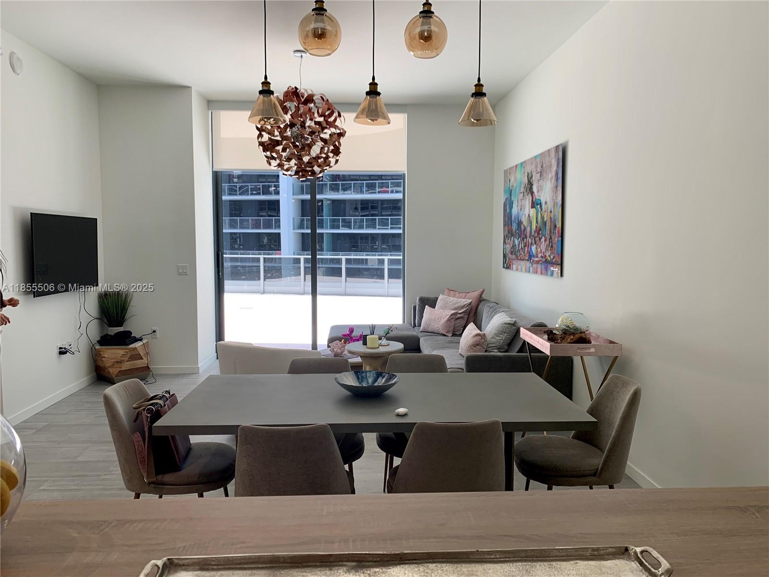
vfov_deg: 53.1
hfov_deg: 67.3
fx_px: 578
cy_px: 288
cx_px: 384
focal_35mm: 26
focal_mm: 4.25
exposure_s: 1/121
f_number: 1.8
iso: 40
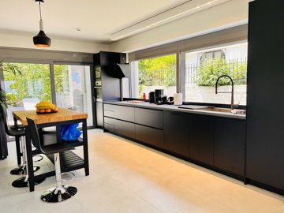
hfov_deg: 67.3
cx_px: 142
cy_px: 106
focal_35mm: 26
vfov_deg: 53.1
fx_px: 213
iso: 40
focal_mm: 5.7
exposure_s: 1/121
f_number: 1.5
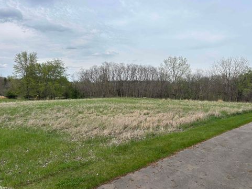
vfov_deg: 51.4
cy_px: 94
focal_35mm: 27
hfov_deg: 65.3
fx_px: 197
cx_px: 127
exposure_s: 1/2857
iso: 50
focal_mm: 5.96
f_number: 1.6
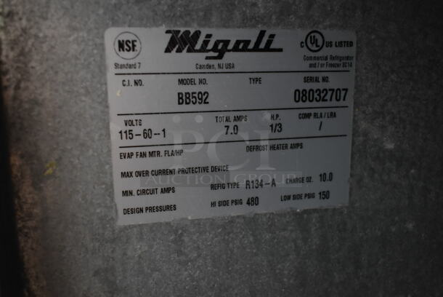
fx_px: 406
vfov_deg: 40.1
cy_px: 148
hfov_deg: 57.2
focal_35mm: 33
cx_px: 222
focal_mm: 22
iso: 1100
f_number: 4
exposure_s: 1/60
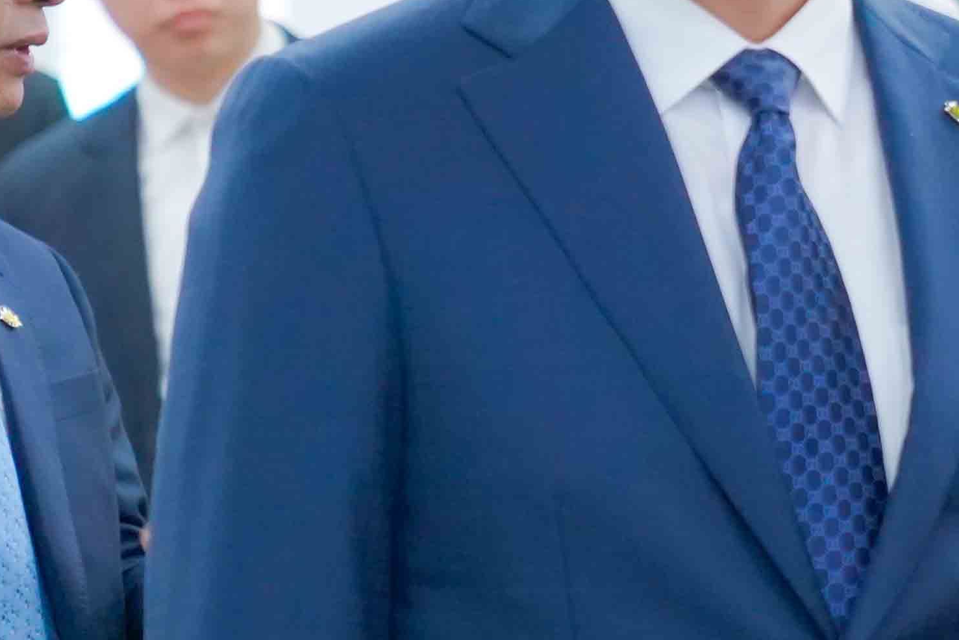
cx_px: 1900
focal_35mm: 260
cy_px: 141
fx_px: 6926
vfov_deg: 5.3
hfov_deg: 7.6
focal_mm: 64
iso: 2000
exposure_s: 1/250
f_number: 3.2
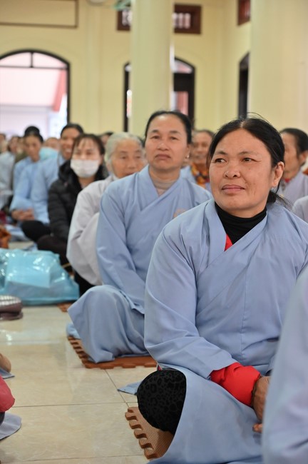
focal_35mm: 66
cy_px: 232
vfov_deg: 30.5
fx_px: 849
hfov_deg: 20.6
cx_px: 154
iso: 3200
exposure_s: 1/100
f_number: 5
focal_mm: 66
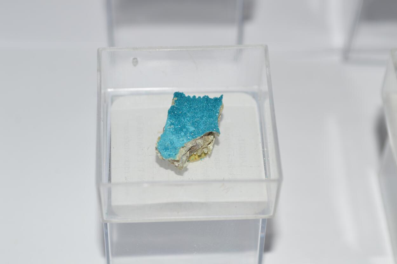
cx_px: 198
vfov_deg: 16.5
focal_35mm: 82
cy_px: 132
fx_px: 909
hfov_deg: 24.6
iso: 100
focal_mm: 55
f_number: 8
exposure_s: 1/60
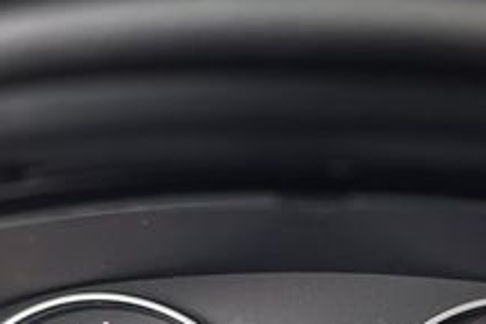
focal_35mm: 71
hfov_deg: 28.3
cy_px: 484
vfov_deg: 17.3
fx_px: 958
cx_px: 317
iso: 400
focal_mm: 6.3
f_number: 1.7
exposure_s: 1/240
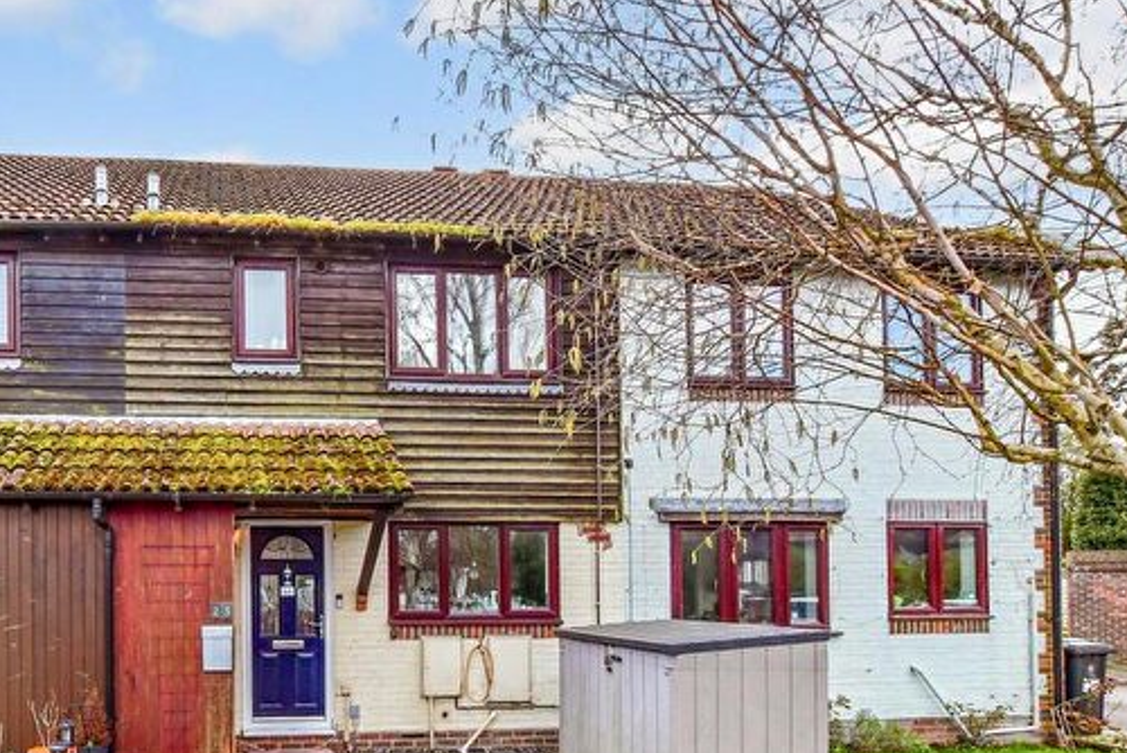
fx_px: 658
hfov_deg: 78.9
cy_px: 515
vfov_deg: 57.9
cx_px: 390
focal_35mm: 21
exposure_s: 1/250
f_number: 8
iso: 400
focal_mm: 10
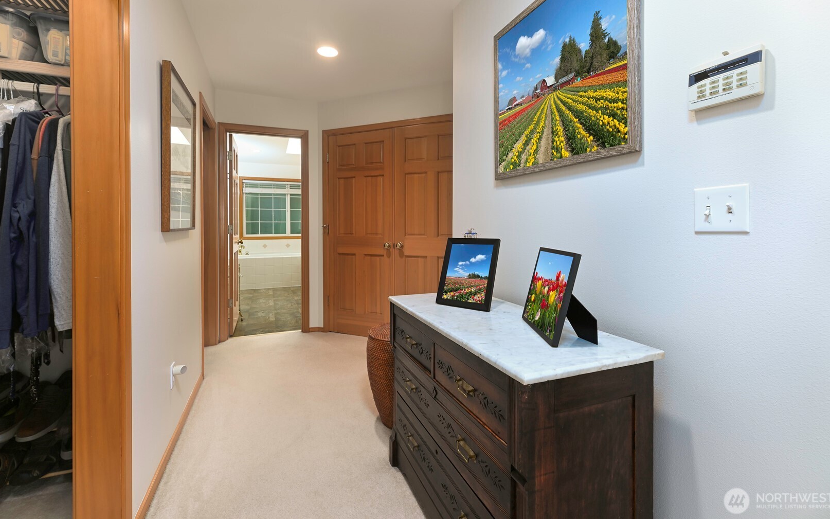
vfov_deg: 74.5
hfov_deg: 101.5
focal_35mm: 15
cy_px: 230
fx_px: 339
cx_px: 412
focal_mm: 14
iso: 160
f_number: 7.1
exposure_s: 1/25
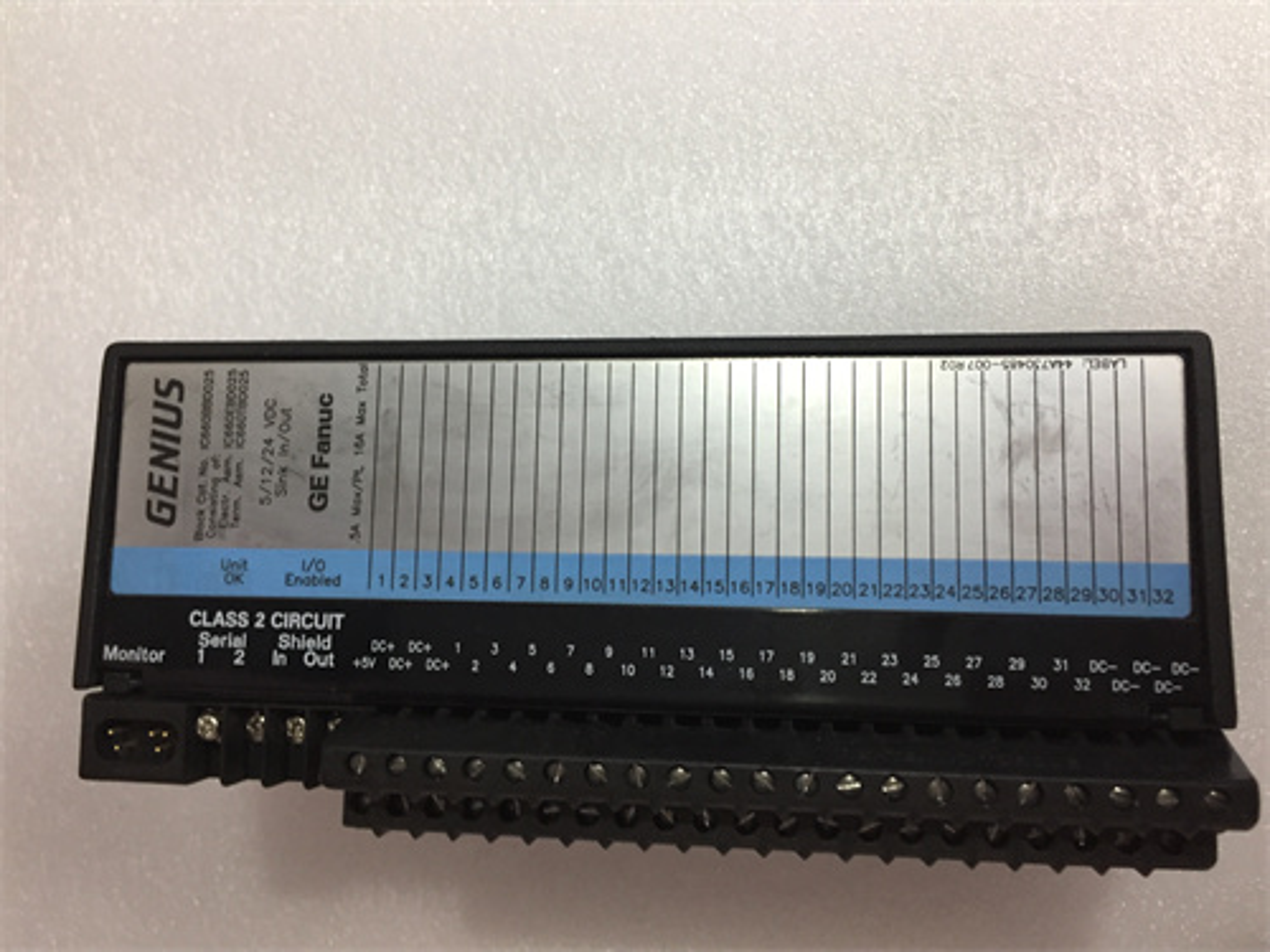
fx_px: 1064
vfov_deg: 48.2
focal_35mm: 29
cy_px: 476
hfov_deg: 61.7
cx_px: 635
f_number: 2.2
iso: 125
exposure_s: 1/33
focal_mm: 4.15
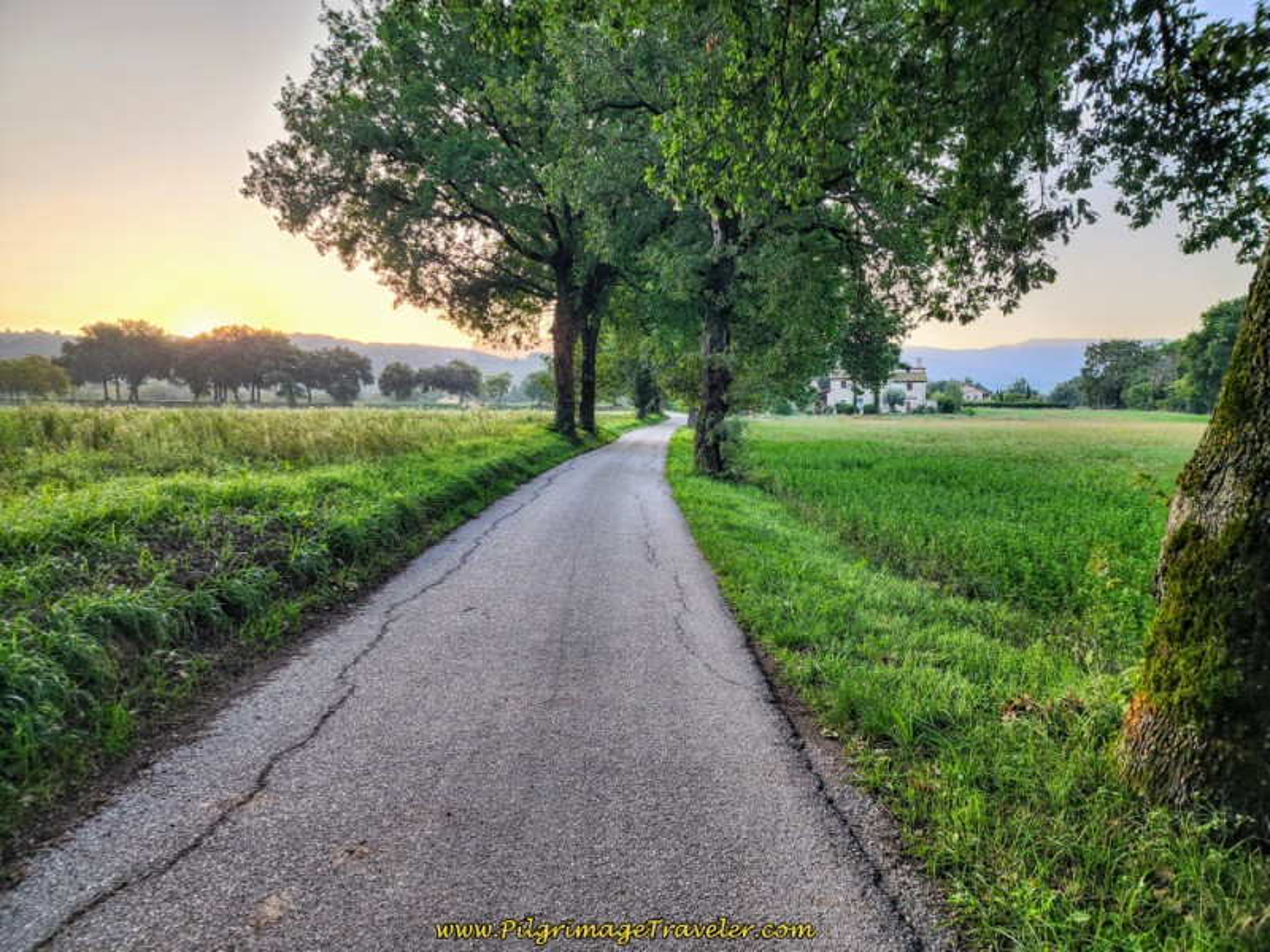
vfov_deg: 58.9
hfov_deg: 73.9
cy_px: 476
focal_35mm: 23
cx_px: 635
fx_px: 844
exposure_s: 1/180
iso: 50
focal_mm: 6.4
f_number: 1.8
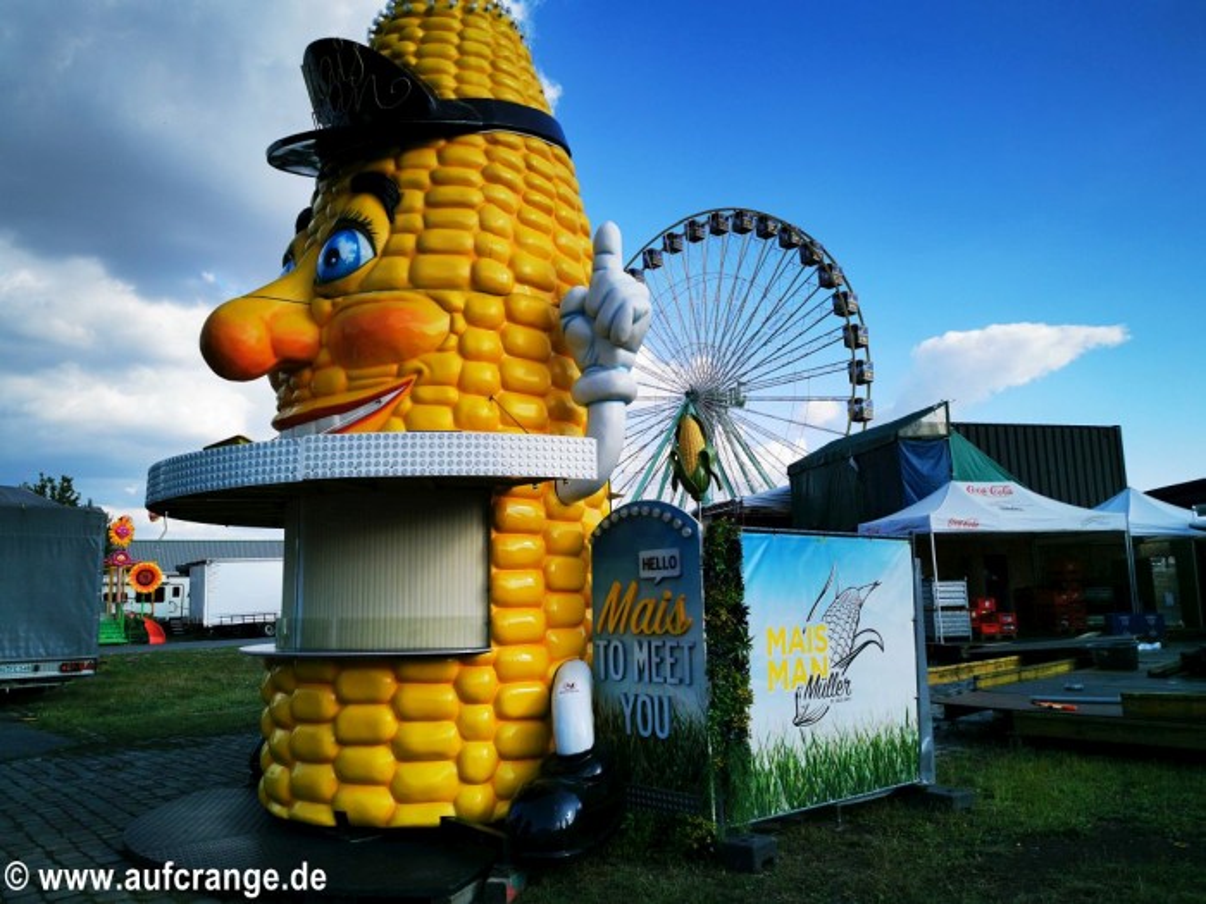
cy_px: 452
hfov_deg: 65.3
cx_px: 603
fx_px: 941
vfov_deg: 51.4
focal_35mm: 27
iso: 50
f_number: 1.6
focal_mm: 5.56
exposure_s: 1/2488
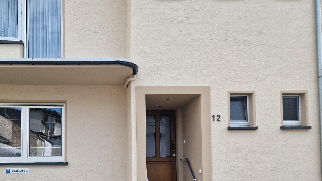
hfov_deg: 52.5
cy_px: 155
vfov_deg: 30.8
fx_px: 316
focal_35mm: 37
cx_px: 96
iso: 50
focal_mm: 5.4
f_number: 1.8
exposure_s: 1/716
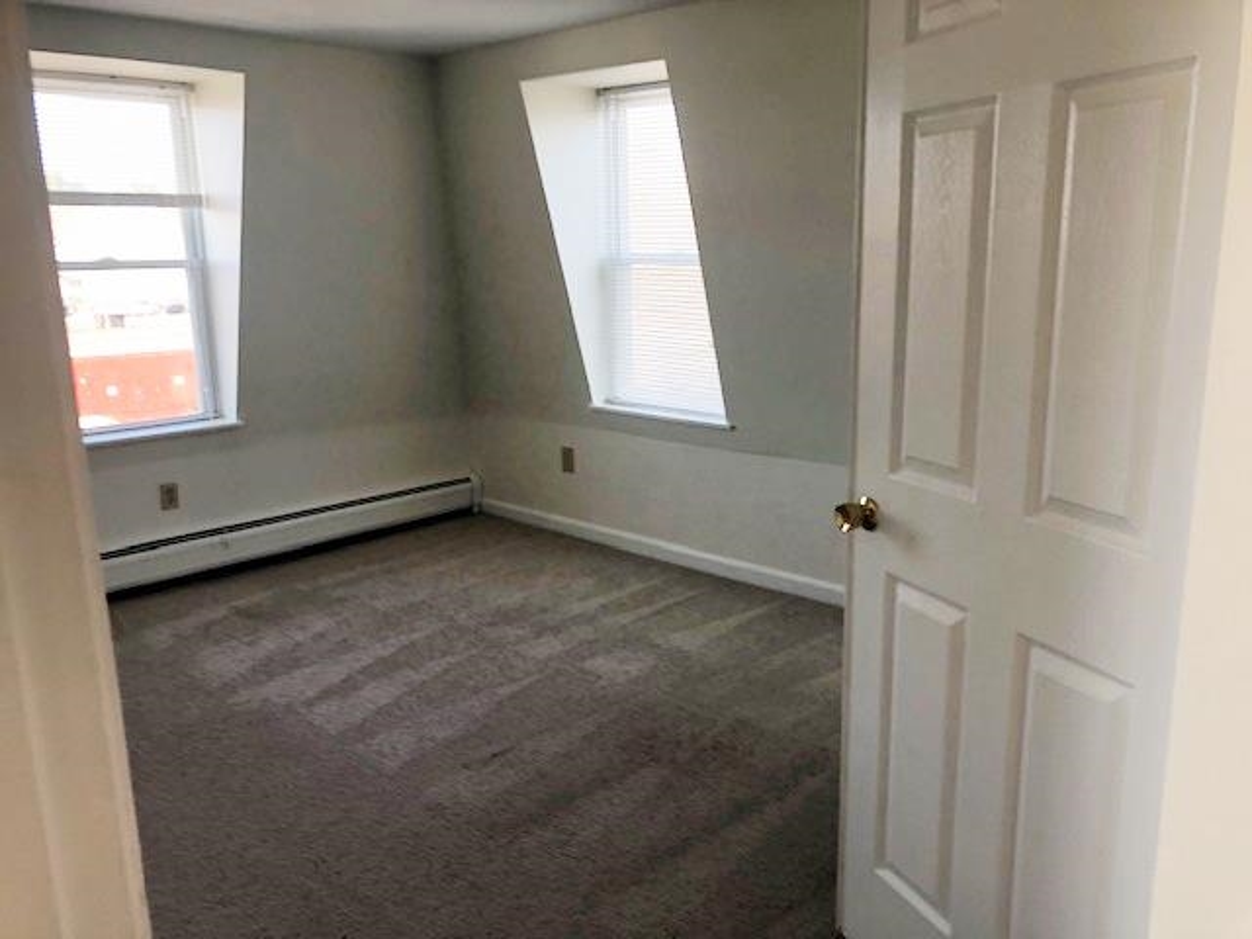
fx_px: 1013
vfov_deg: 49.7
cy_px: 470
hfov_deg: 63.4
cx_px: 626
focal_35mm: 28
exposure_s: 1/120
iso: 50
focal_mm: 3.99
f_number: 1.8
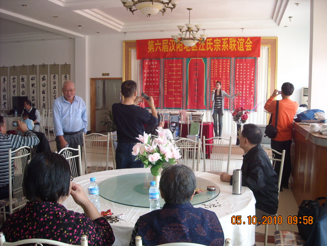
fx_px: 331
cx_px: 164
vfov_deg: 40.7
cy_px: 123
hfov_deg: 52.6
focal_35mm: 35
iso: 161
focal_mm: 5.7
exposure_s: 1/60
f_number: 2.8
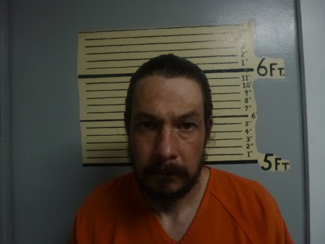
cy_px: 122
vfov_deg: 54.9
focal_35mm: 25
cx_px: 162
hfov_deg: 69.4
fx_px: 235
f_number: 3.9
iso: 400
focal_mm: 4.5
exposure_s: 1/50
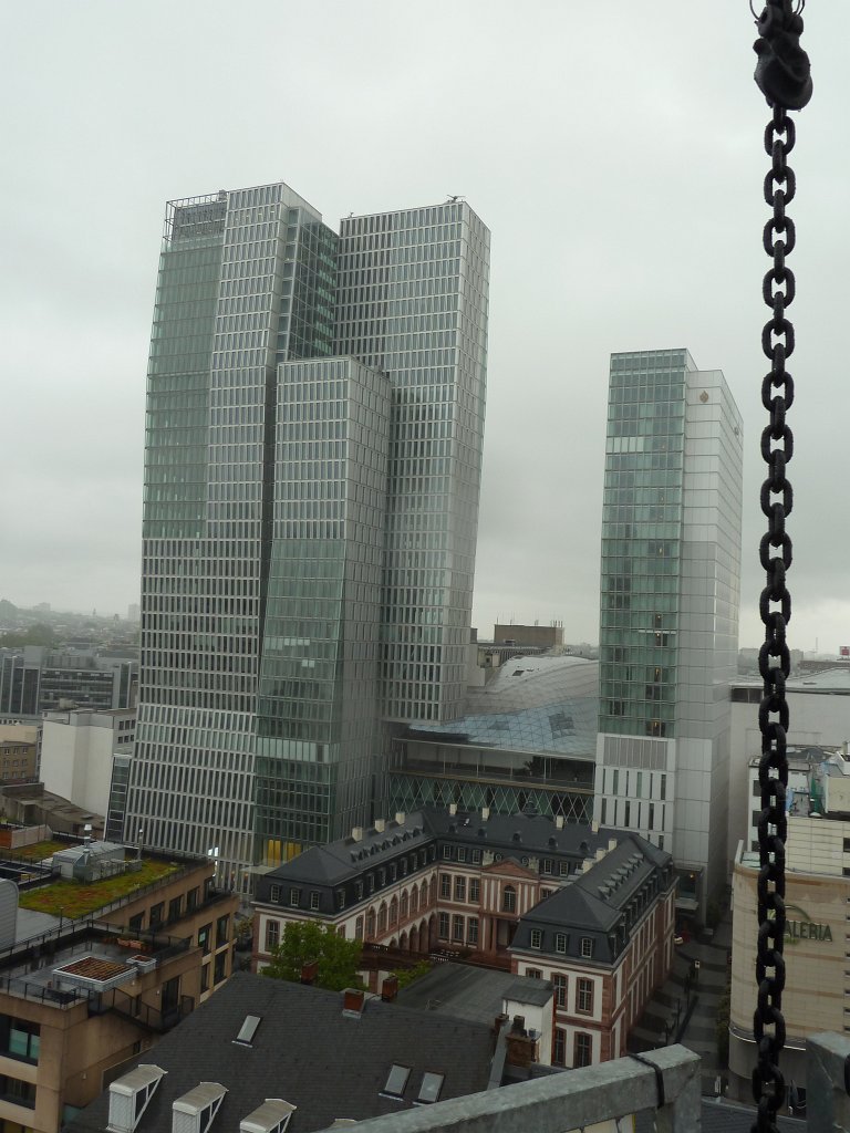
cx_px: 425
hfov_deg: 48.2
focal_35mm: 29
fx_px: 949
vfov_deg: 61.7
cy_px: 566
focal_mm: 4.7
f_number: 3.4
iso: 80
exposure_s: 1/80
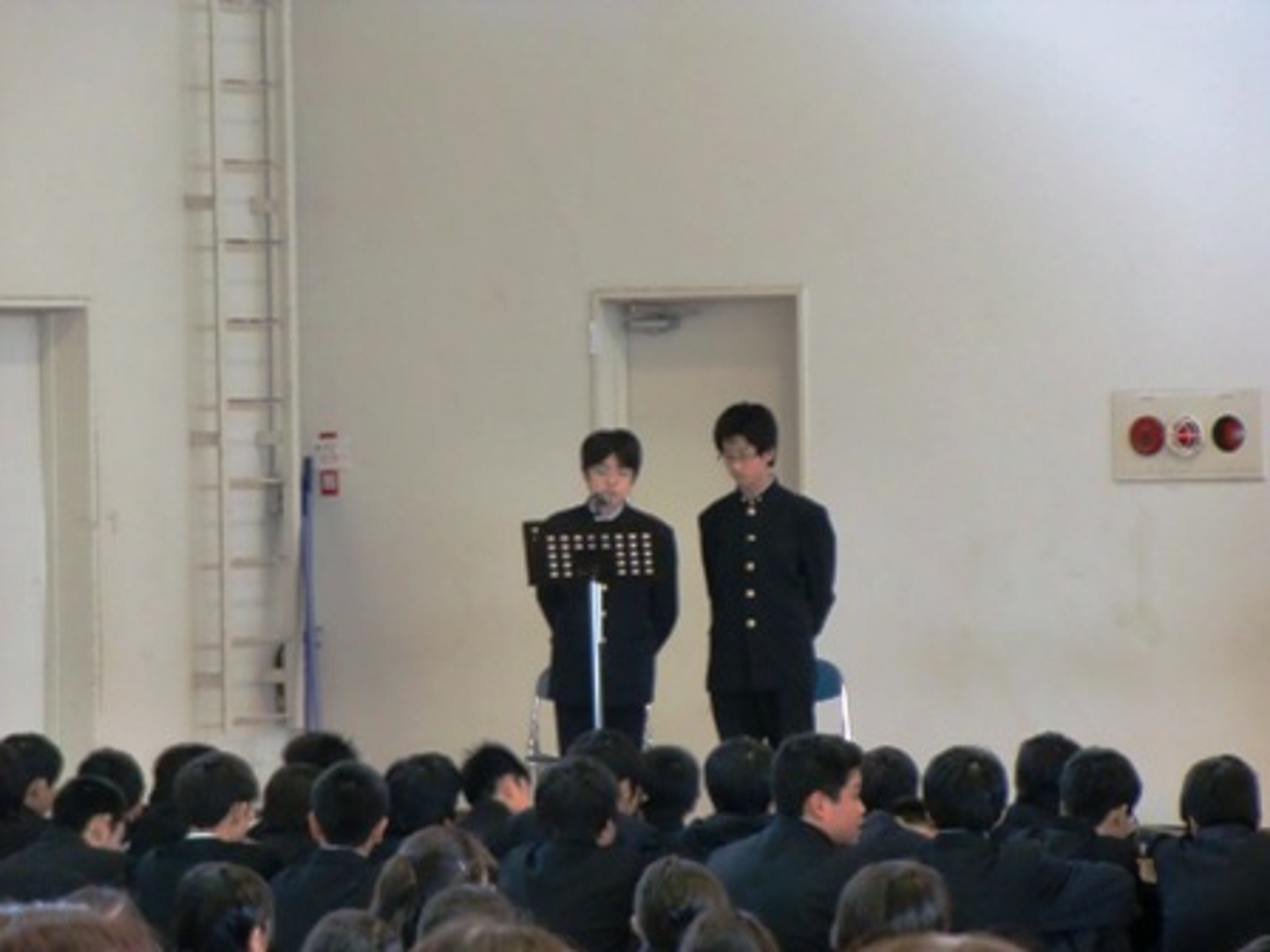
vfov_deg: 7.5
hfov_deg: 9.9
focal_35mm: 199
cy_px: 476
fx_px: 7301
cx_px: 635
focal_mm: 35.7
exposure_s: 1/15
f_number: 5.2
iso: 400
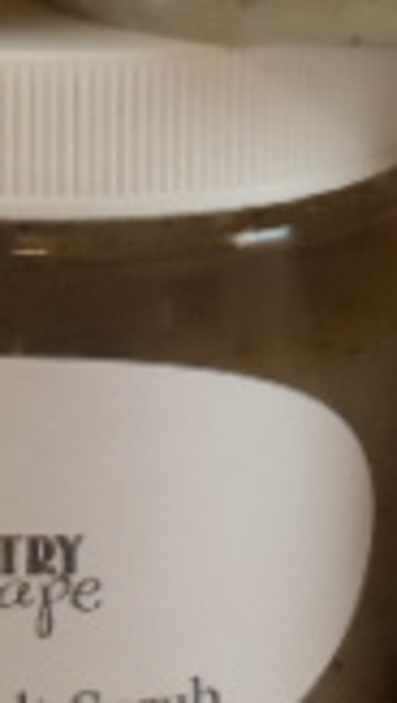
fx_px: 3509
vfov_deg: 11.3
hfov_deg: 6.5
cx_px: 69
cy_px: 13
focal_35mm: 188
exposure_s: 1/80
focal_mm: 6
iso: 400
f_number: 3.5
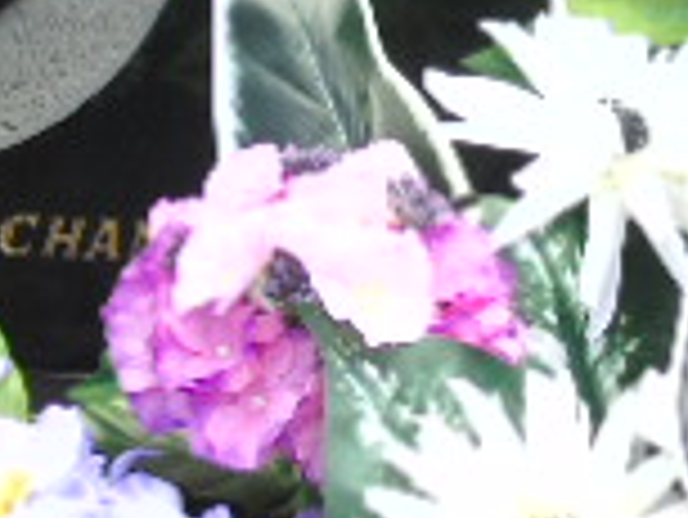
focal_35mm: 259
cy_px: -99
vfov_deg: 5.7
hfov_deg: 7.6
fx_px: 5152
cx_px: 805
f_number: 4.5
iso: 80
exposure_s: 1/125
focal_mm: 11
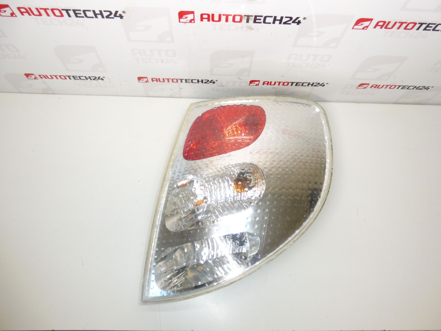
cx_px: 220
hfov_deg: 69.4
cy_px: 166
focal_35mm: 25
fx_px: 318
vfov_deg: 54.9
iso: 200
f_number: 3.5
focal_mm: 4.4
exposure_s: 1/80
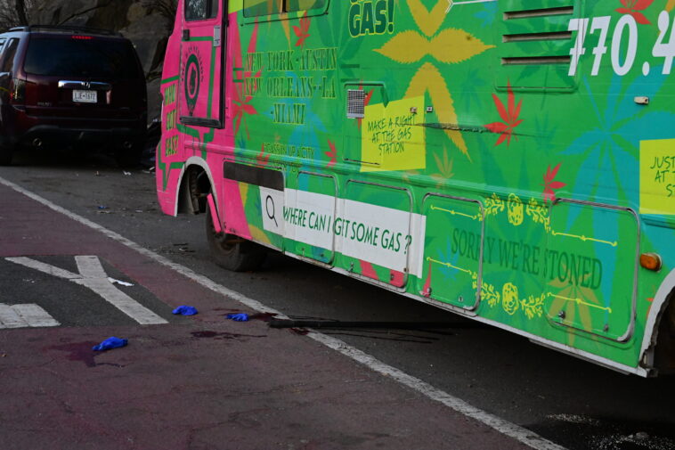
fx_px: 1312
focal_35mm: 70
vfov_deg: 19.4
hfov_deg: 28.8
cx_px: 338
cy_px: 225
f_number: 10
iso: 8000
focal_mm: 70
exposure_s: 1/1600
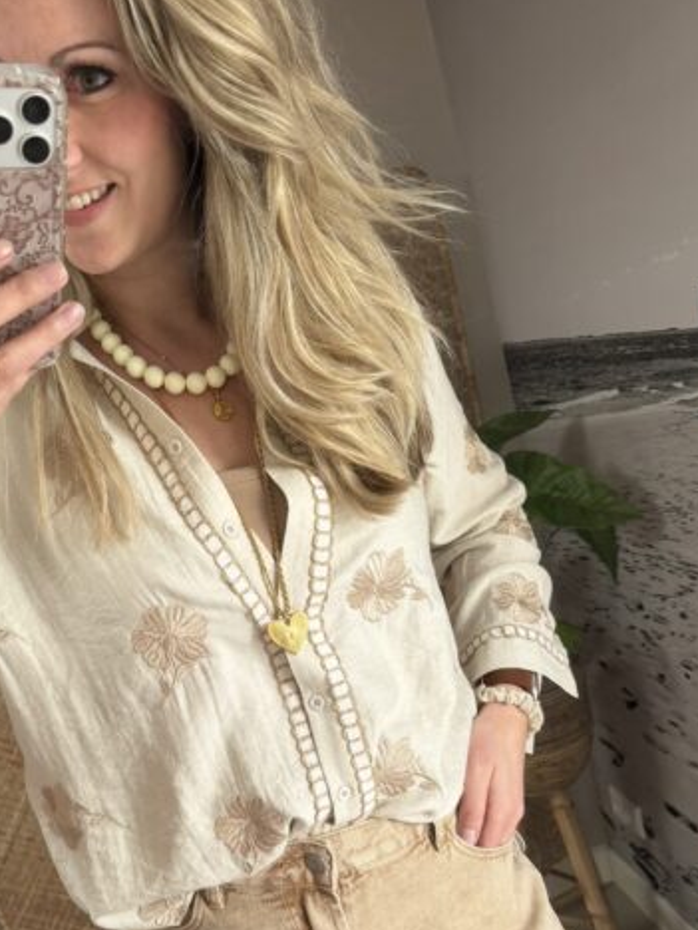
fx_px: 1102
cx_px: 300
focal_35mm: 41
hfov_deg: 35.1
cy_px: 719
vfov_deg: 44.0
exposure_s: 1/121
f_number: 1.78
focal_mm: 6.76
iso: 160
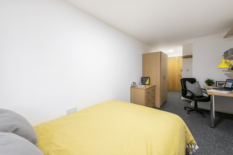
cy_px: 78
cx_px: 116
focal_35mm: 14
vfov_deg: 81.2
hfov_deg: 104.3
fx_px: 91
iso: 200
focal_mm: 14
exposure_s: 1.3
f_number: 11
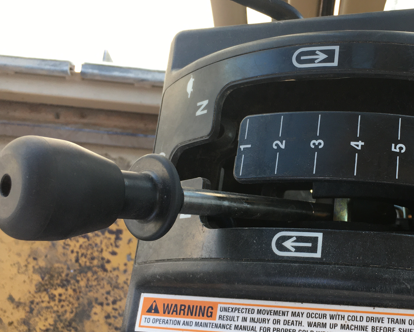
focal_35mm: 45
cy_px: 193
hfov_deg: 40.0
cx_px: 310
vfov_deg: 33.4
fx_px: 551
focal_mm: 4.15
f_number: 2.2
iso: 32
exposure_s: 1/120
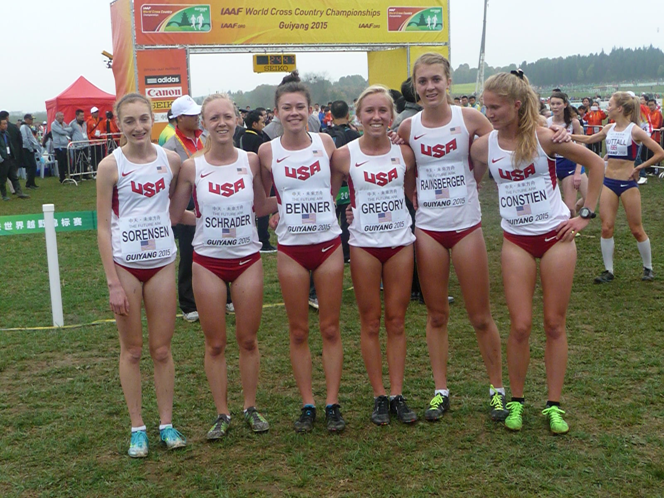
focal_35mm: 48
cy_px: 249
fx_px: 921
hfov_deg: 39.7
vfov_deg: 30.3
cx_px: 332
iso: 500
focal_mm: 8
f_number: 4.2
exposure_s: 1/800
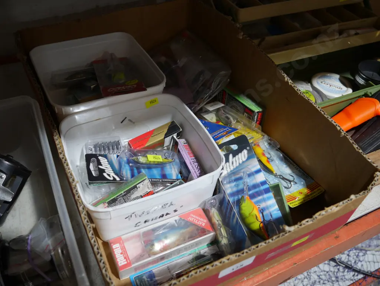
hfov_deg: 56.8
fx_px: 351
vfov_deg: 44.2
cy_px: 143
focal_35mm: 32
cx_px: 190
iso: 320
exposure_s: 1/60
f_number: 3.6
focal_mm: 16
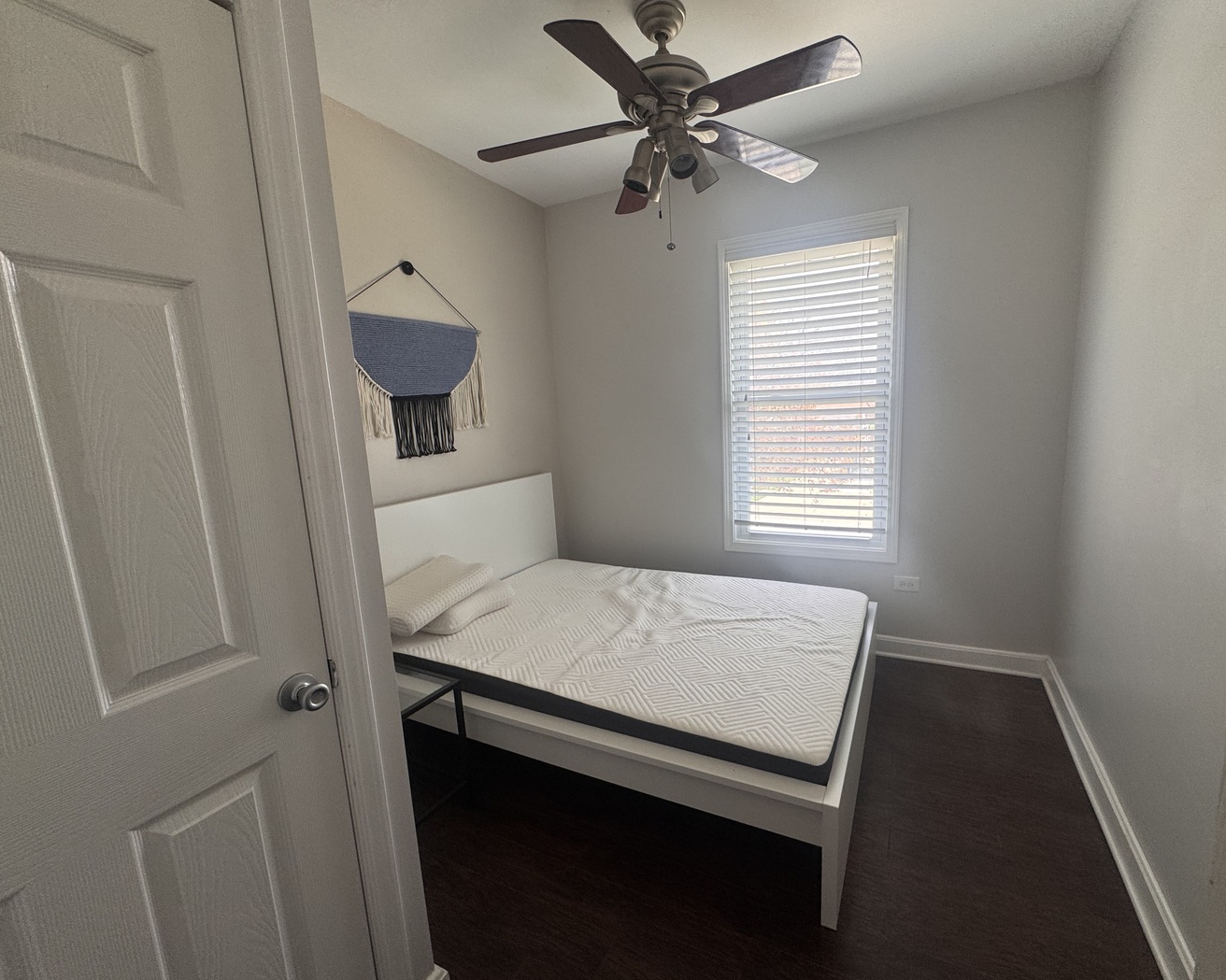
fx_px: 544
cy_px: 500
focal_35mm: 15
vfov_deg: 84.0
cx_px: 662
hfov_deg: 96.6
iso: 80
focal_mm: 2.22
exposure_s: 1/99
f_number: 2.2
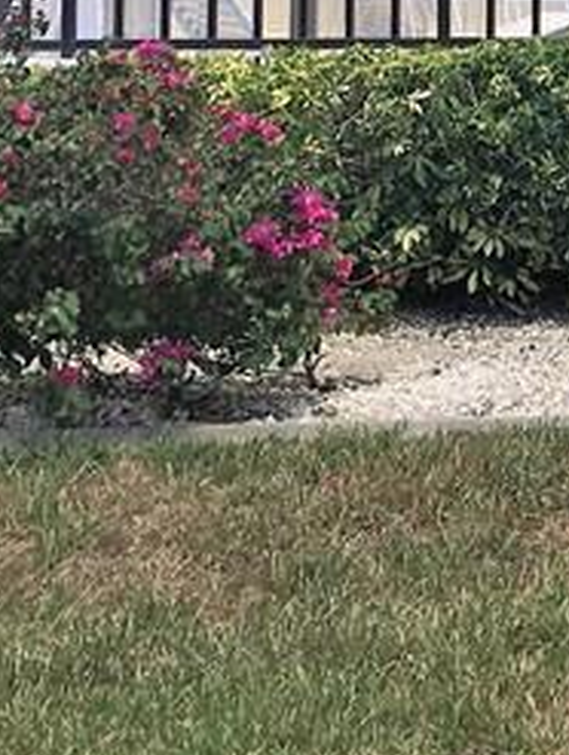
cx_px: 1153
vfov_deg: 15.7
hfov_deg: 11.2
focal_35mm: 120
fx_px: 2623
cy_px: -182
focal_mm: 4.15
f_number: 2.2
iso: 25
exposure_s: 1/1115
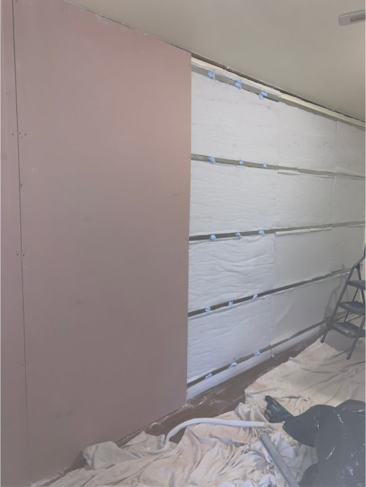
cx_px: 183
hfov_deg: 53.1
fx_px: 366
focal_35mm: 26
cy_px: 244
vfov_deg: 67.3
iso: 50
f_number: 1.8
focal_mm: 4.25
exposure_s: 1/14
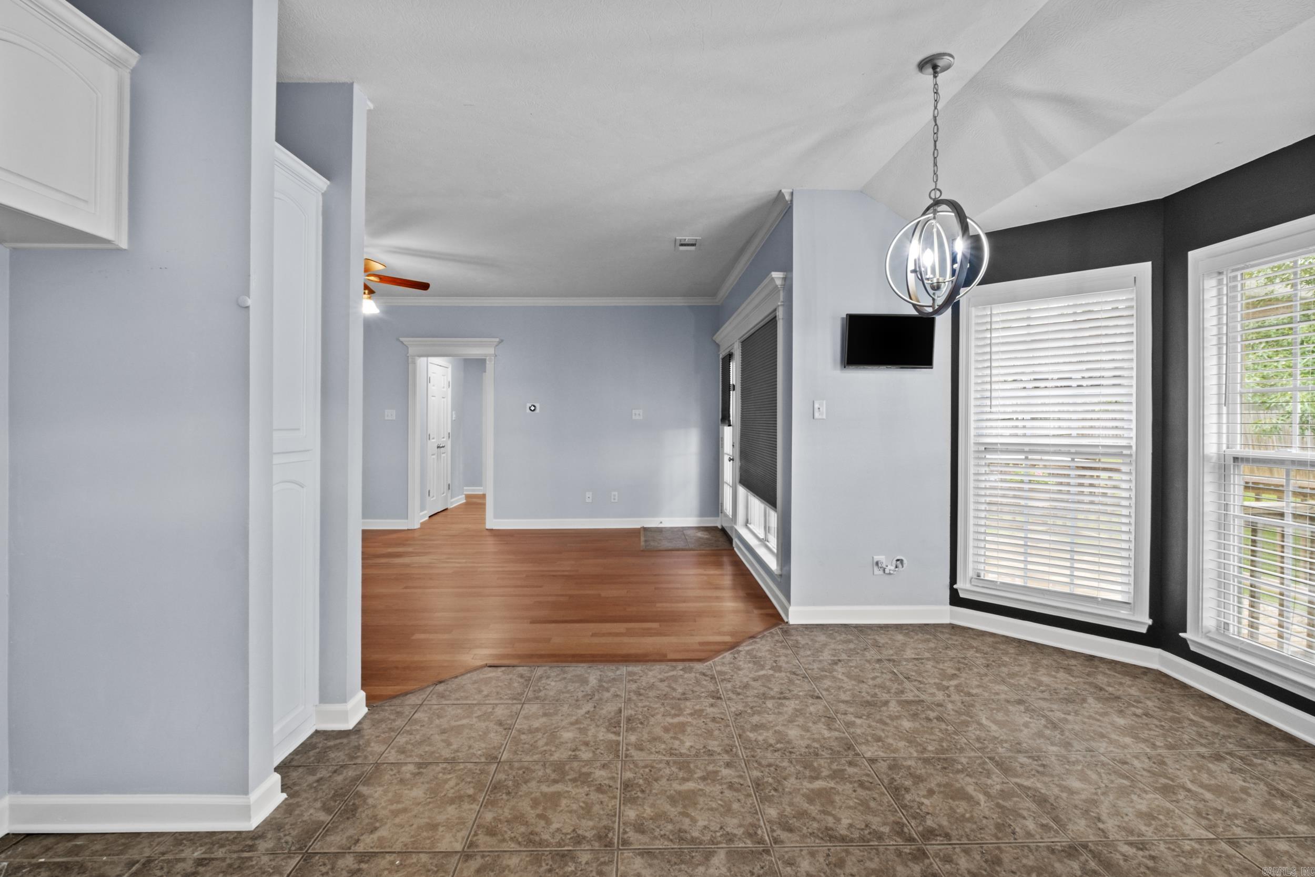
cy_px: 438
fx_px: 548
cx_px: 658
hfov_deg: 100.4
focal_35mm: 15
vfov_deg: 77.3
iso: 400
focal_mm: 10
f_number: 10
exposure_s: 2
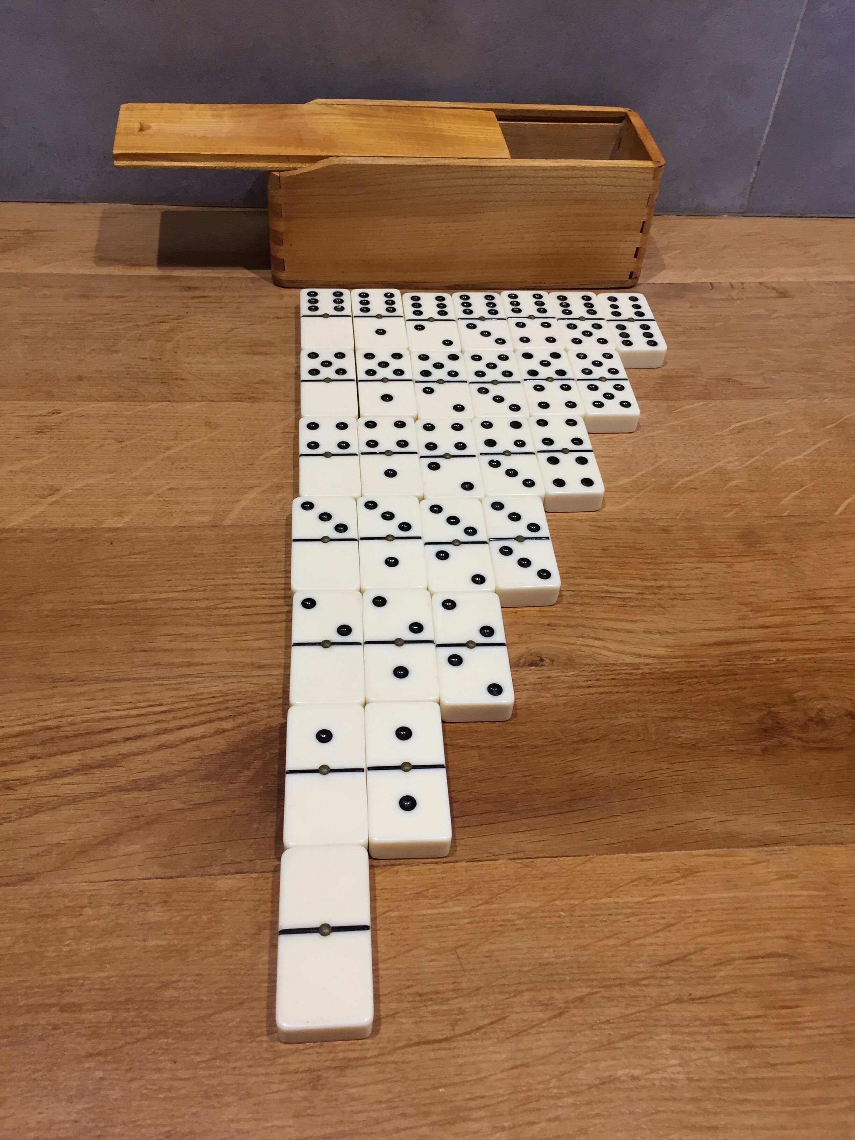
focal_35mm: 29
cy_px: 570
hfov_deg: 48.2
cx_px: 428
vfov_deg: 61.7
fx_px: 955
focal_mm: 4.15
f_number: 2.2
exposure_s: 1/33
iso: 40
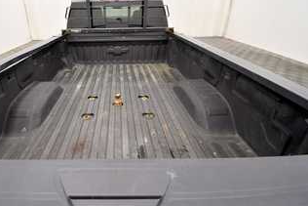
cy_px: 80
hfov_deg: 85.5
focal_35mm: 19
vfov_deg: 63.9
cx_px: 119
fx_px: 163
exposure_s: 1/125
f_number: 4.5
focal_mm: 10
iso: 800
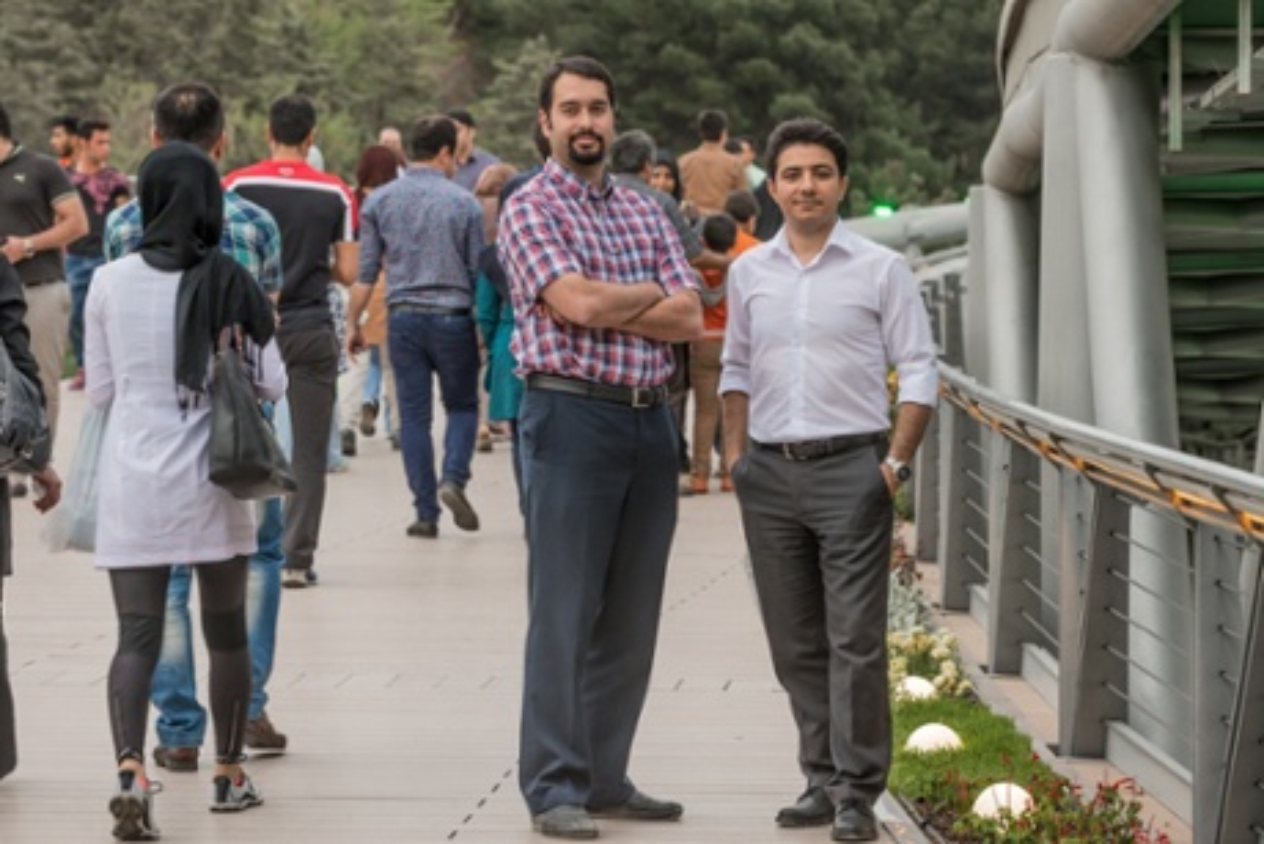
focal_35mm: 120
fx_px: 4214
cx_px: 632
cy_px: 422
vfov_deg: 11.4
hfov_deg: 17.1
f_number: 8
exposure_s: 1/80
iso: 640
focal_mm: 120
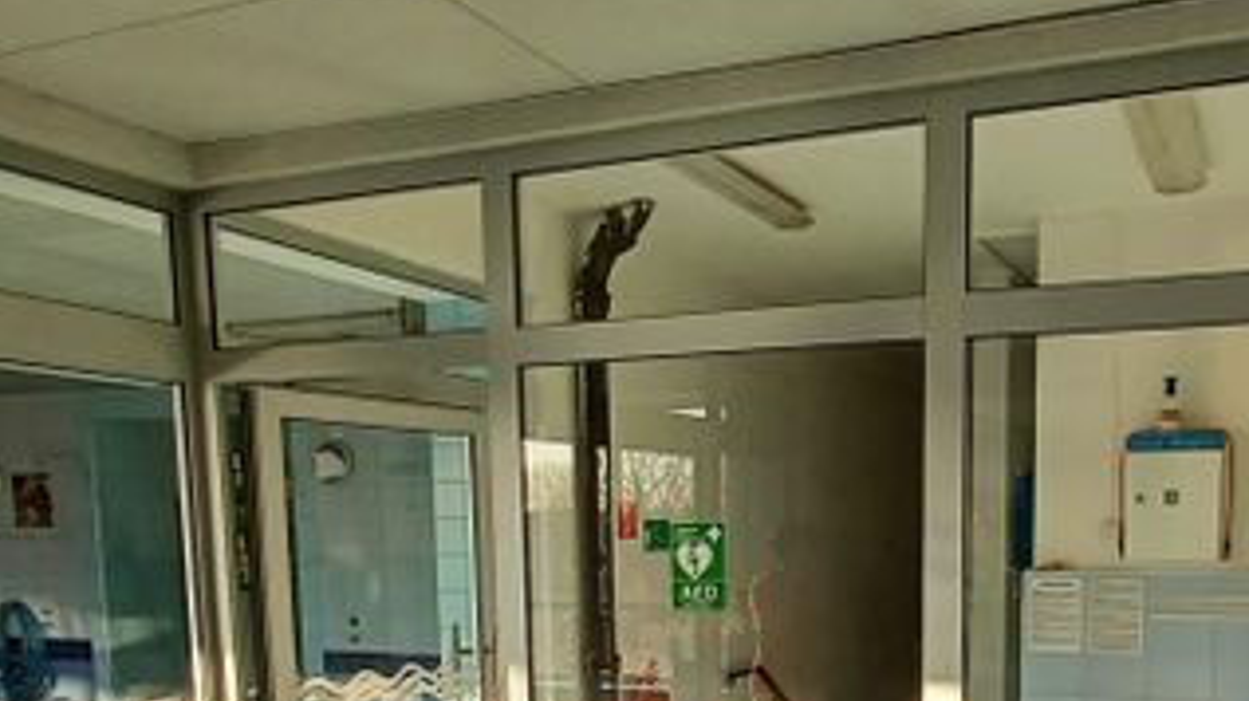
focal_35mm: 34
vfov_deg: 32.6
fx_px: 1126
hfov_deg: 56.0
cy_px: 654
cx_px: 894
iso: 40
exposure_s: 1/172
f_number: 2.2
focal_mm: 1.42
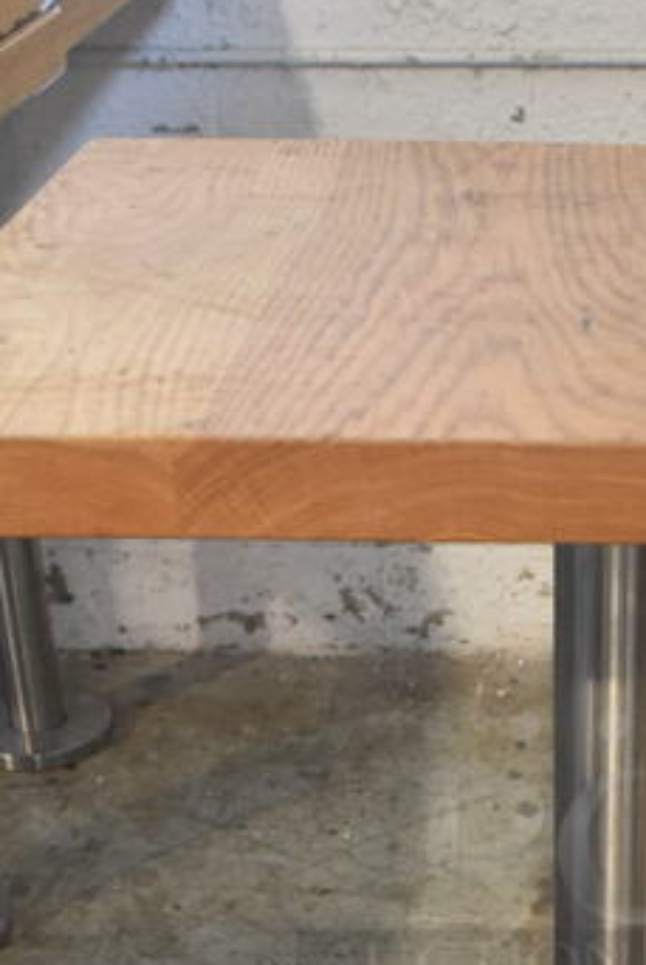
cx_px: 612
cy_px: 842
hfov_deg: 18.6
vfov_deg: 27.2
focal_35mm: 72
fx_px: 1932
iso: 1600
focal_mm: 18
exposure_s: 1/60
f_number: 4
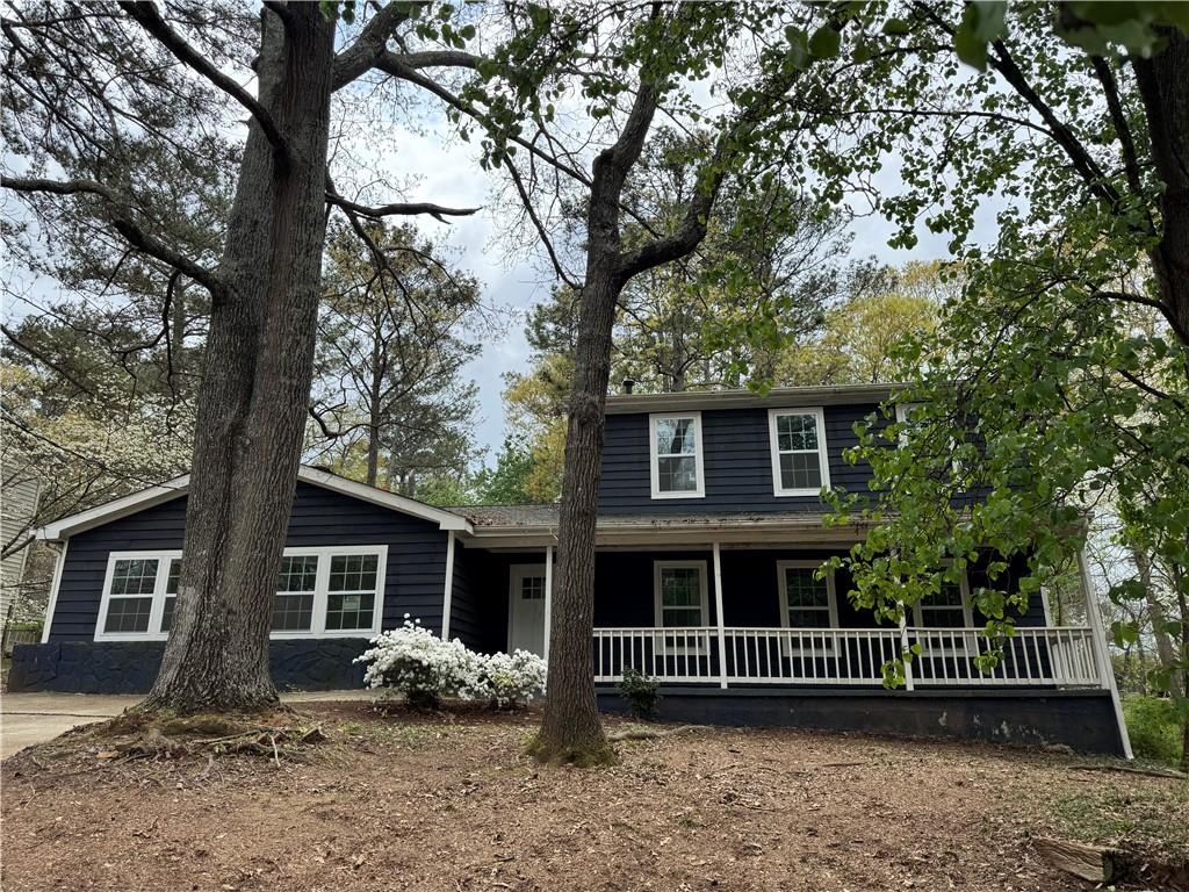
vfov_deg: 56.8
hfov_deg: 71.6
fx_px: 824
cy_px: 446
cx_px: 594
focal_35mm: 24
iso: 80
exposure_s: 1/1923
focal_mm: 6.76
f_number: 1.78
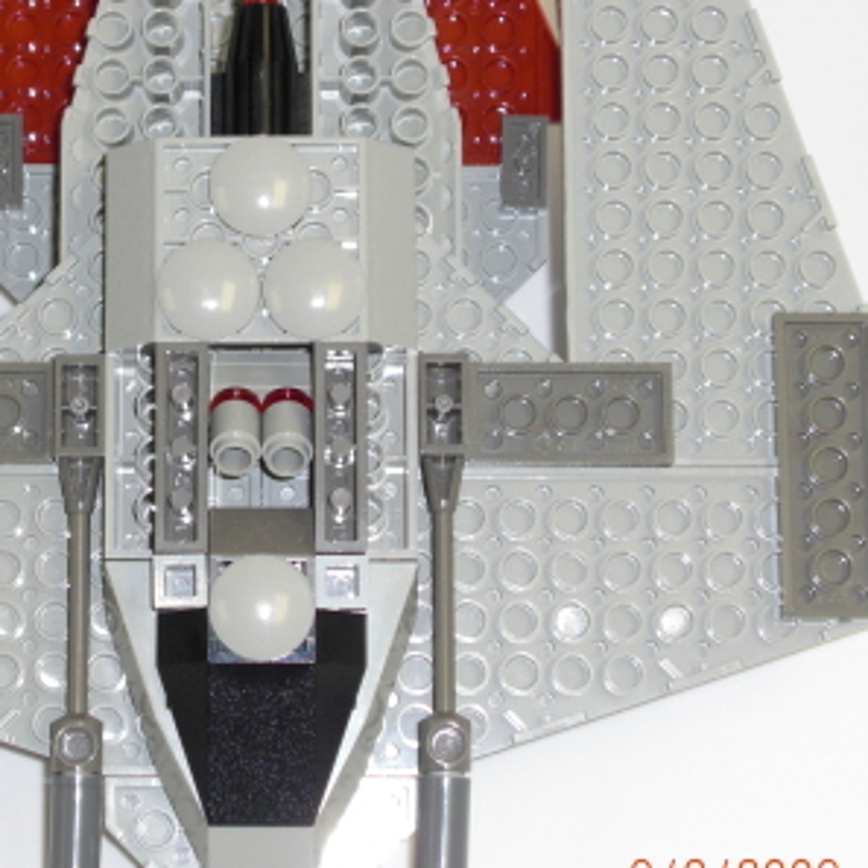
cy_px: 316
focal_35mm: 116
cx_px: 178
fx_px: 3291
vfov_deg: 15.0
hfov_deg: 14.9
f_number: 3.8
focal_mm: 10.8
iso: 100
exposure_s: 1/80
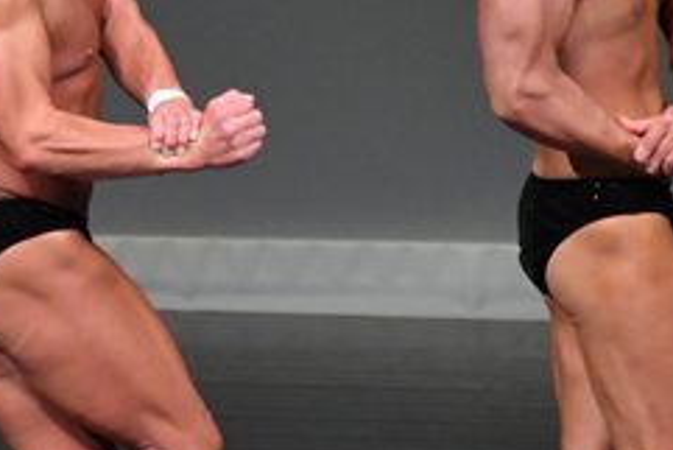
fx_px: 20706
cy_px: 226
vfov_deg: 1.2
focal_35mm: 1107
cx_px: -77
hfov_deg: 1.9
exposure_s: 1/400
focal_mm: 230
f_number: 5.6
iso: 4000
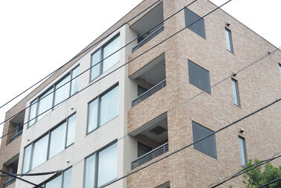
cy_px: 110
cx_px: 116
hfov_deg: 31.8
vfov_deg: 21.6
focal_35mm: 63
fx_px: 492
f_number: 10
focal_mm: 40
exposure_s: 1/100
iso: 400
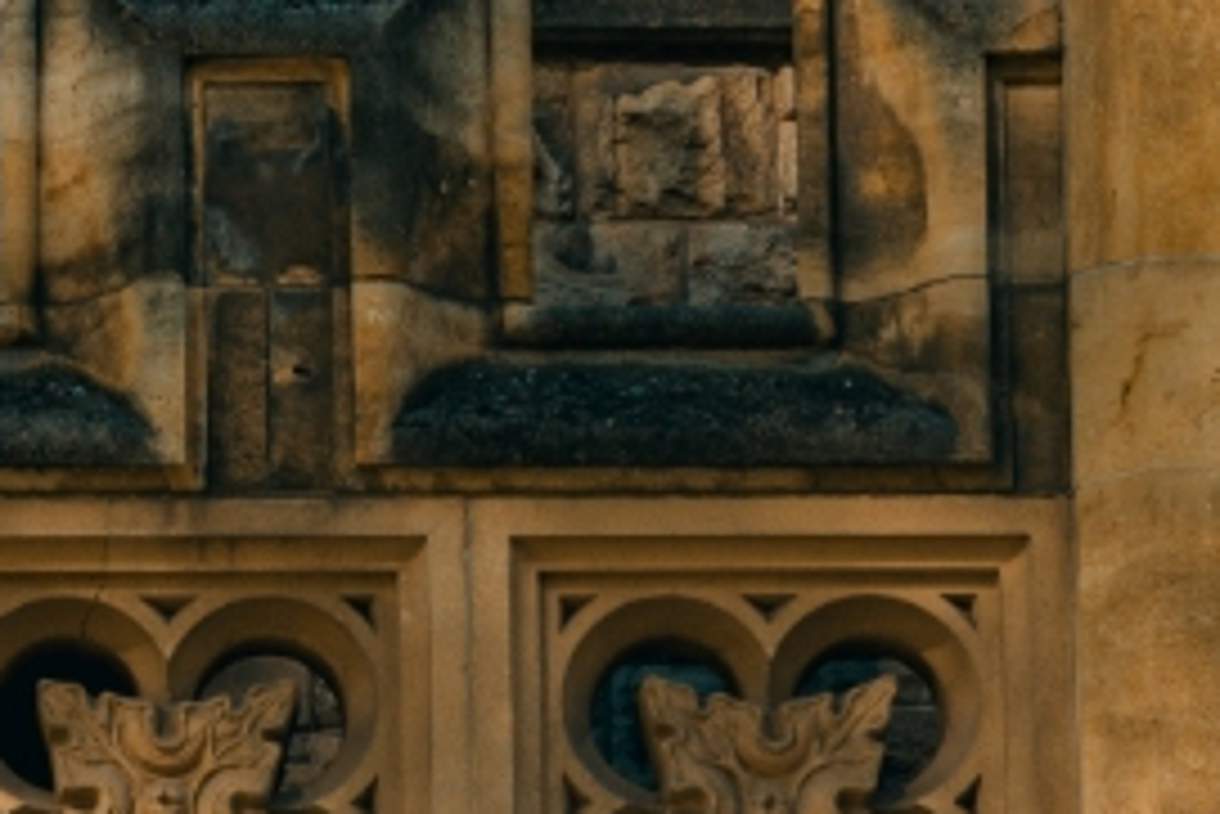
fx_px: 16987
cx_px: -200
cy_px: -1889
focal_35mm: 501
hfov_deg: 4.1
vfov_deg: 2.7
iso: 320
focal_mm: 110
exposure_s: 1/200
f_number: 5.6
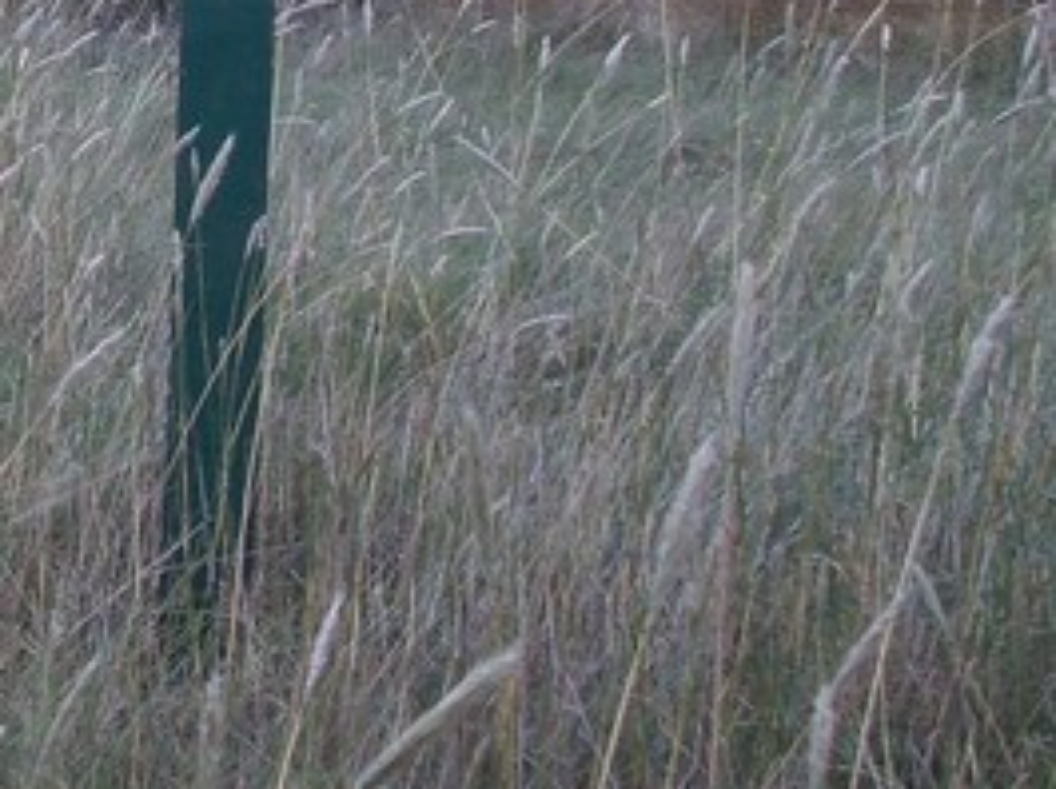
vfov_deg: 13.2
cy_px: -32
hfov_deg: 16.5
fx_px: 3351
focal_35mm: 110
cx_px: -466
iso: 80
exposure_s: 1/160
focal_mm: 5.3
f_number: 6.2
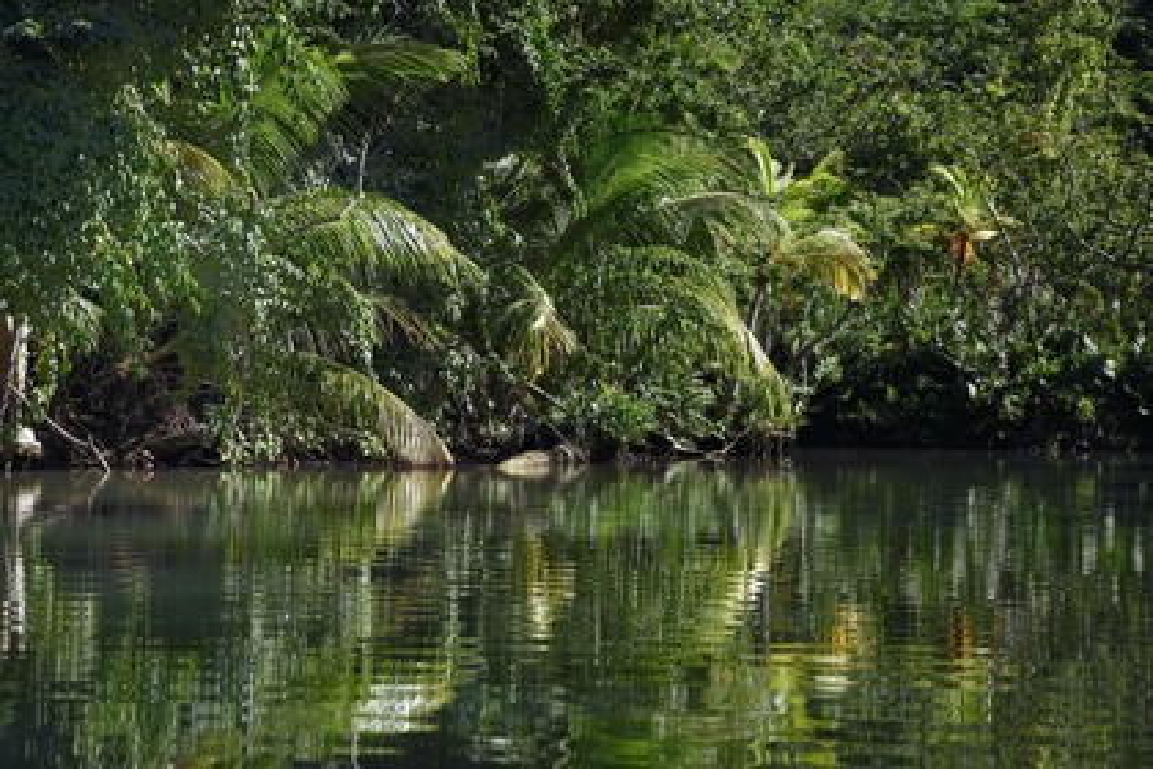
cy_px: 384
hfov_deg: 17.1
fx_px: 3843
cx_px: 576
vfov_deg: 11.4
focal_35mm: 120
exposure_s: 1/320
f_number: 7.1
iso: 200
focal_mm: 120
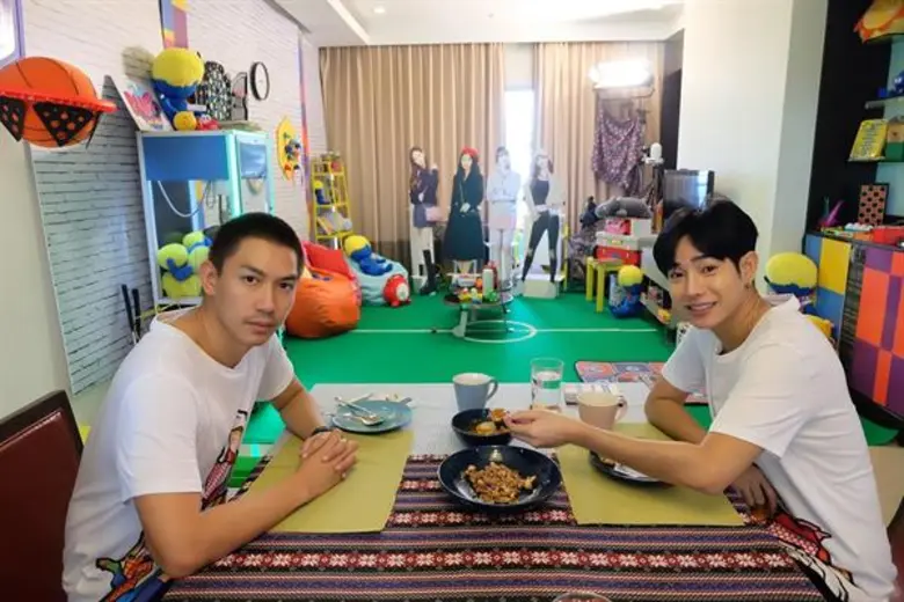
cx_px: 452
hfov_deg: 73.7
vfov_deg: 53.1
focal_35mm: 24
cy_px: 301
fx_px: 603
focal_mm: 16
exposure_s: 1/30
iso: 1250
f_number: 4
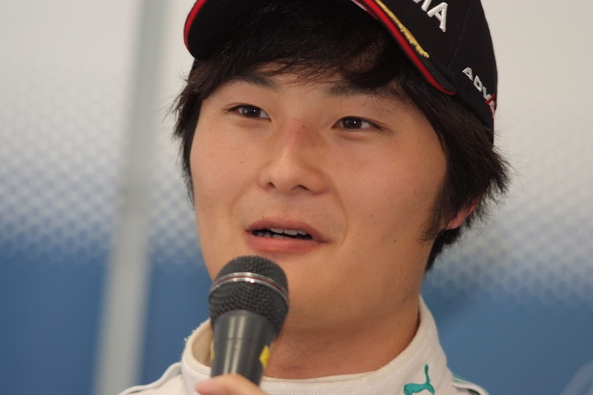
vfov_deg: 5.1
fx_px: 4447
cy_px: 198
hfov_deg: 7.6
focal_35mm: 270
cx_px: 296
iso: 800
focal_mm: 180
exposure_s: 1/125
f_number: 2.8
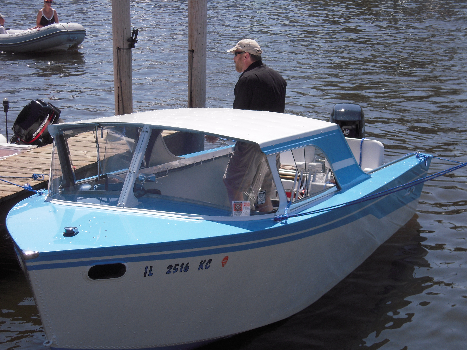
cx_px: 230
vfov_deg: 17.6
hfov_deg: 23.3
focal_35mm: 84
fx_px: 1133
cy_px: 181
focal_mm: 14.5
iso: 100
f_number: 4.7
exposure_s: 1/640
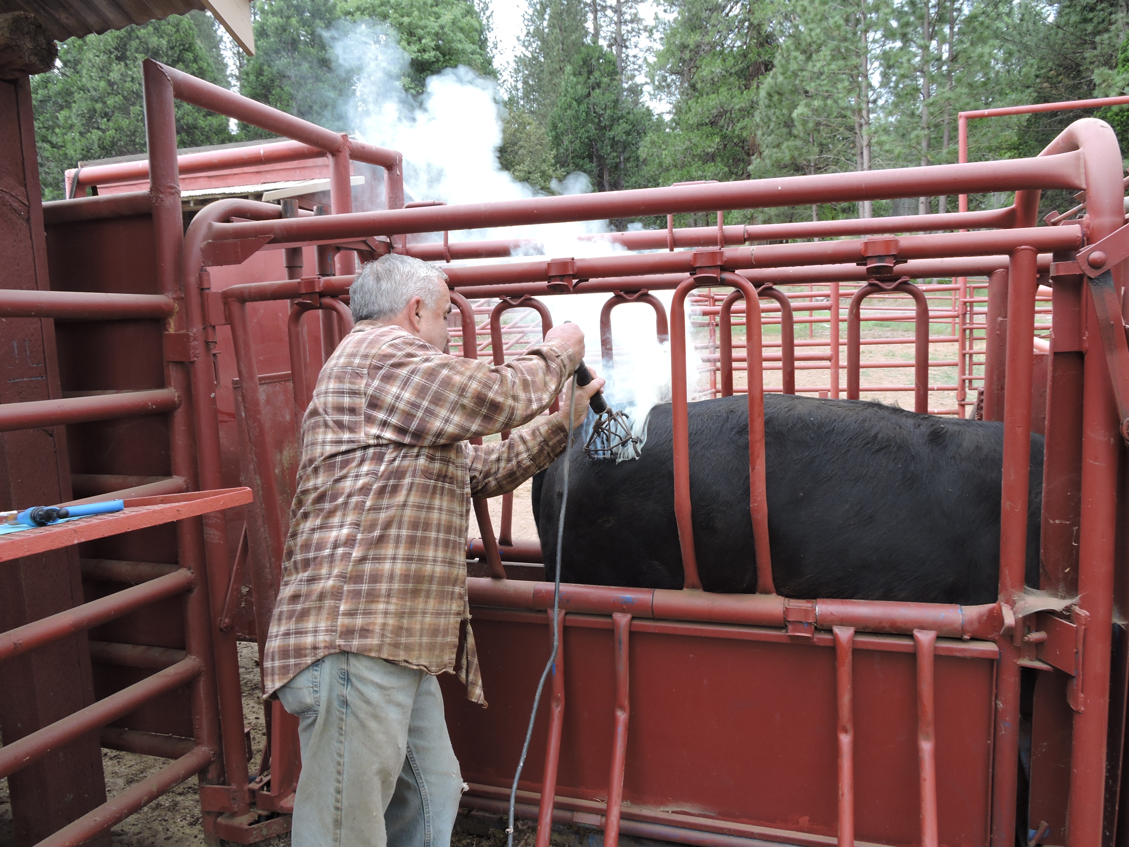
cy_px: 424
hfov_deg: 63.4
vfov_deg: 49.7
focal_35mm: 28
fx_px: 913
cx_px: 564
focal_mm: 5
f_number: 3.5
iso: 100
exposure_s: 1/50
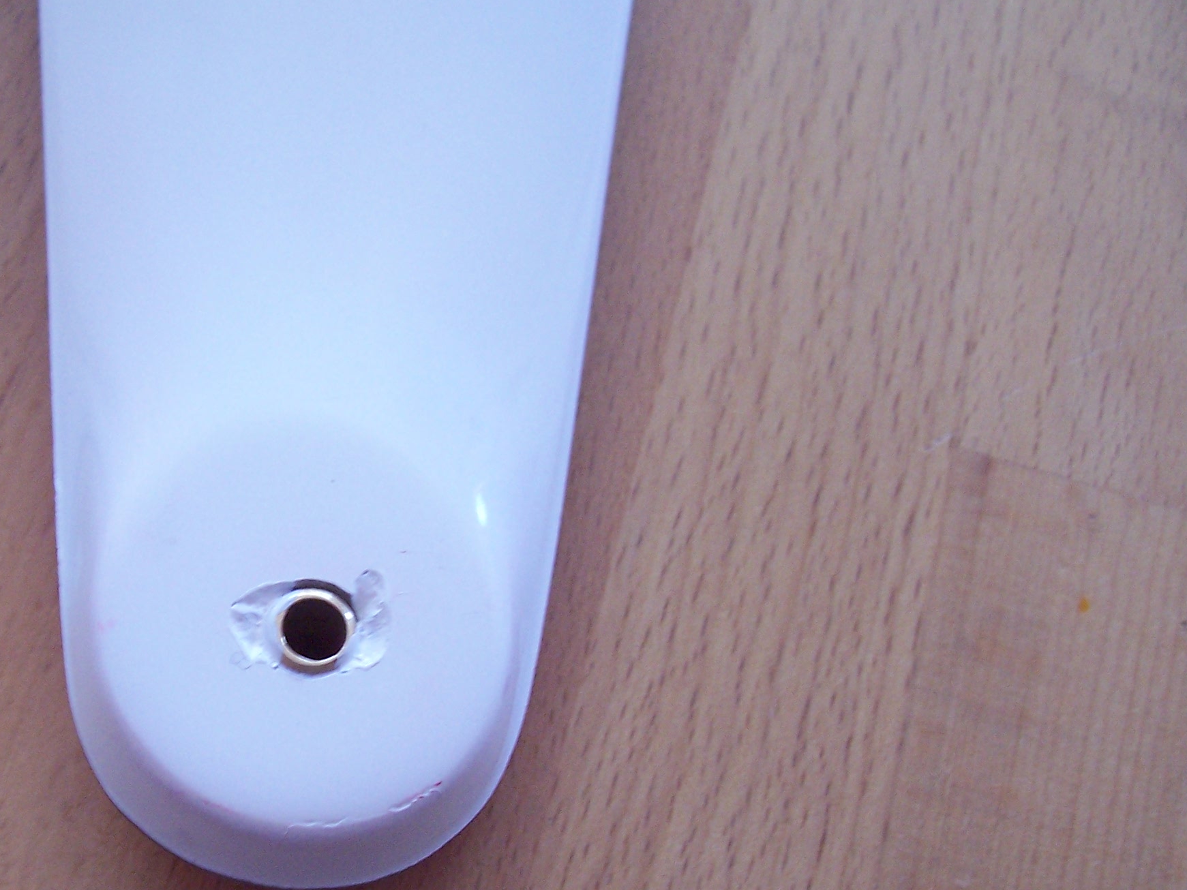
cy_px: 617
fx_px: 1715
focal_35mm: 50
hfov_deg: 37.4
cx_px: 322
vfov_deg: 28.8
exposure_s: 1/15
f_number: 2.7
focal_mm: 5.6
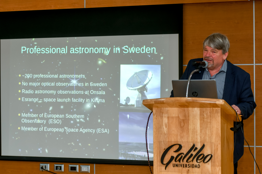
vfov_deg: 13.0
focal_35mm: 105
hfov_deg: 19.5
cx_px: 131
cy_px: 87
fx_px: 764
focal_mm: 70
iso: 500
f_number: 3.2
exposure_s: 1/100
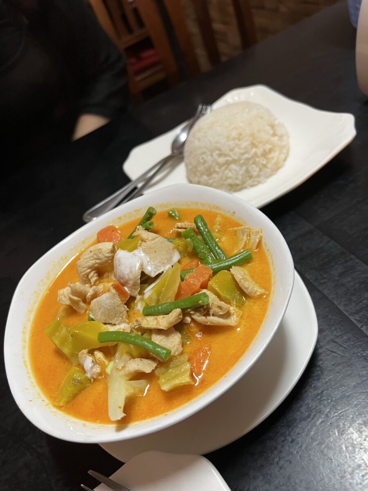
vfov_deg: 67.3
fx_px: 369
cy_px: 246
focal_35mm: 26
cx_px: 184
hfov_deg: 53.1
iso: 400
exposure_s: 1/50
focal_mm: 5.7
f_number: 1.5
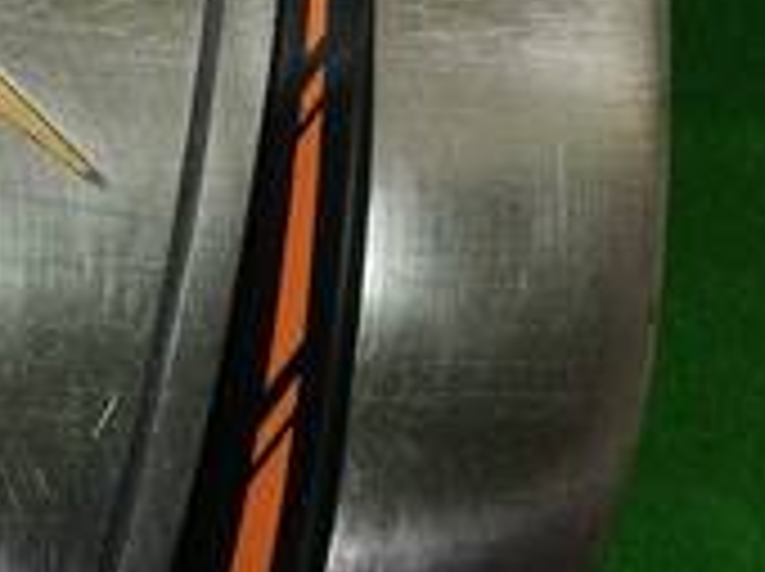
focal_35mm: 117
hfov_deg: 16.2
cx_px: -153
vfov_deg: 12.5
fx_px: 2582
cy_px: 0
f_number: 2.4
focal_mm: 3.3
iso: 50
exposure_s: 1/30
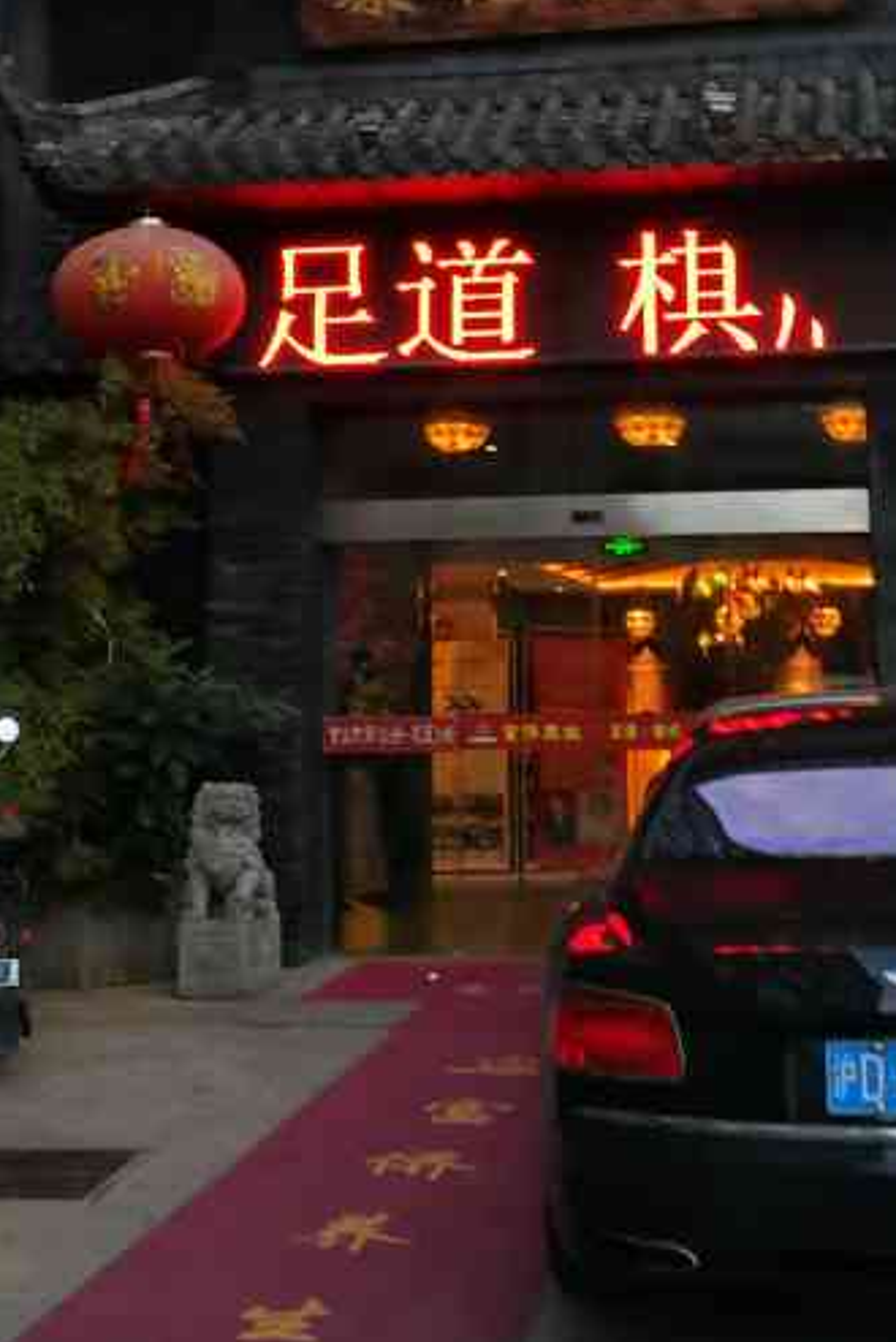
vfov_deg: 36.7
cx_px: 535
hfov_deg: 25.5
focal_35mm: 53
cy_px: 344
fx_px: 1976
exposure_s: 1/50
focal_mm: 3.95
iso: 125
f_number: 2.2
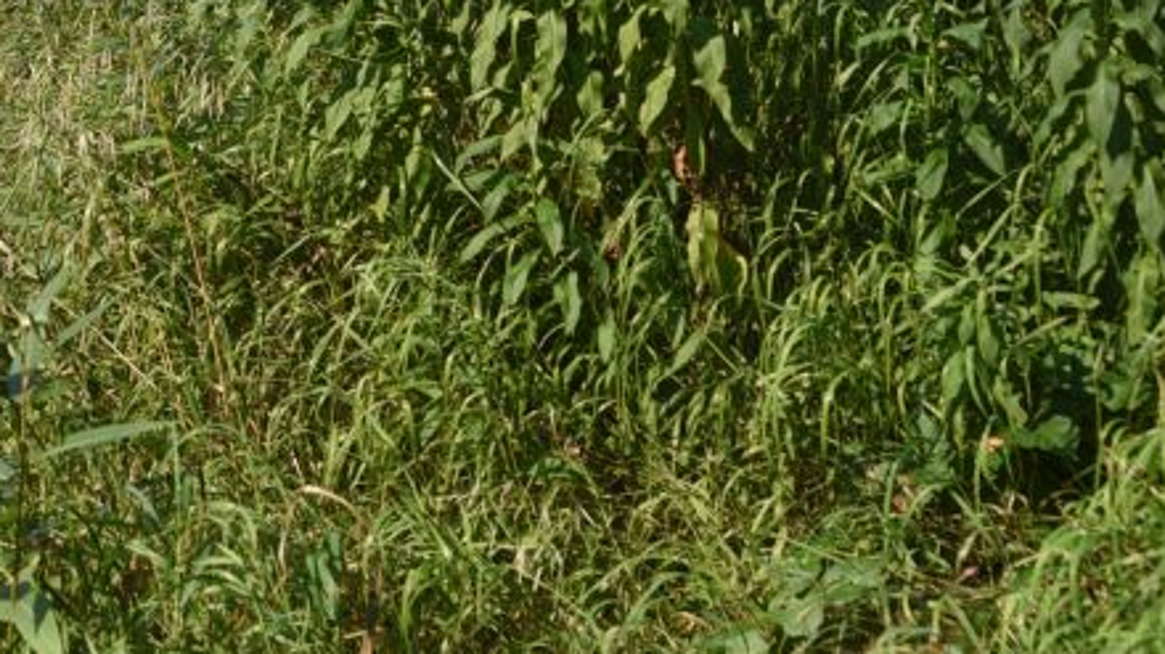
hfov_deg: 20.8
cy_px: -147
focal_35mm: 96
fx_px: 2964
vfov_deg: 12.3
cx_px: -225
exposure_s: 1/200
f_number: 8
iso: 100
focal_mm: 31
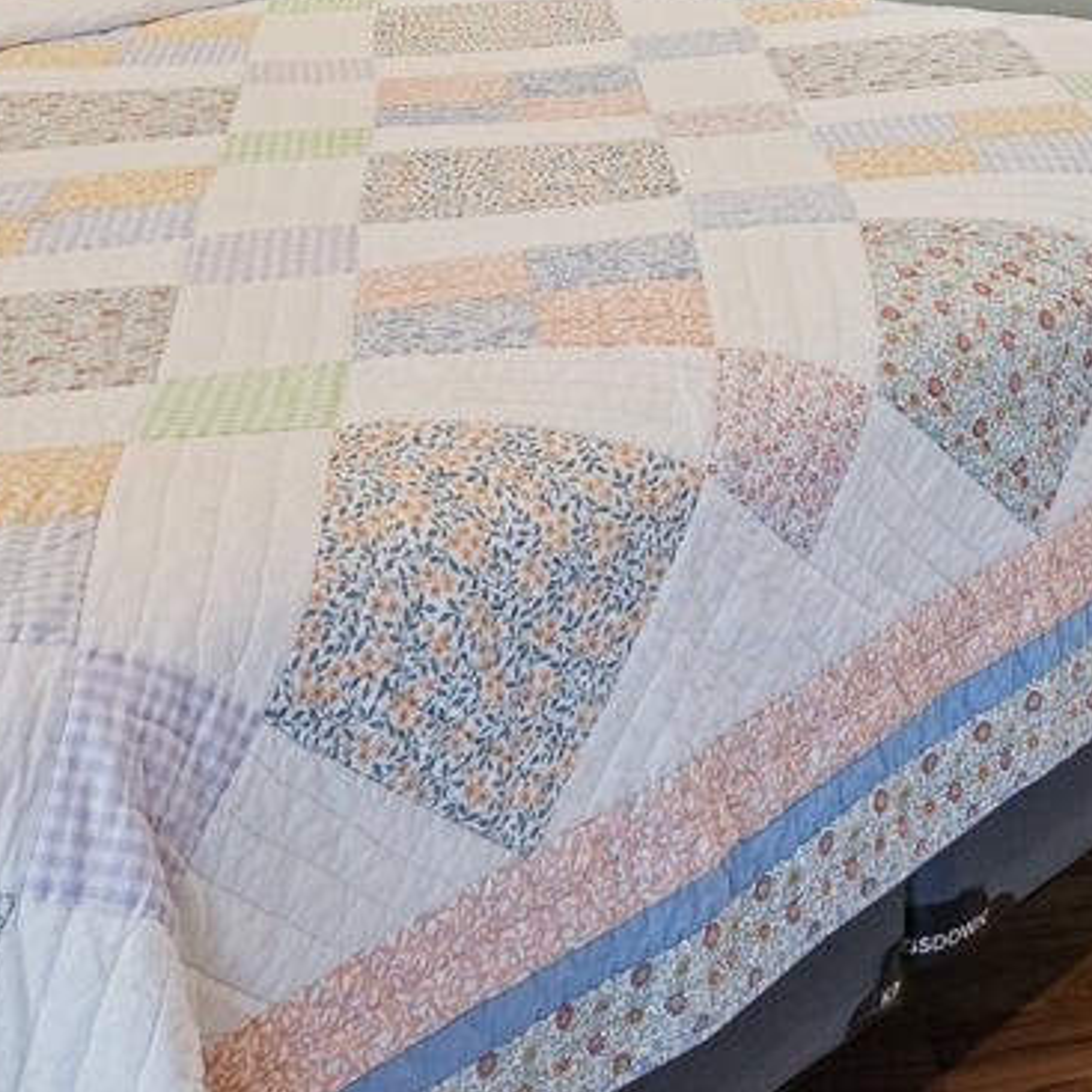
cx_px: 1509
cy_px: -564
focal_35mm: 81
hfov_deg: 19.4
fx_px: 2891
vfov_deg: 18.8
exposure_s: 1/2.5
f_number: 7.1
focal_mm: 14
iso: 500
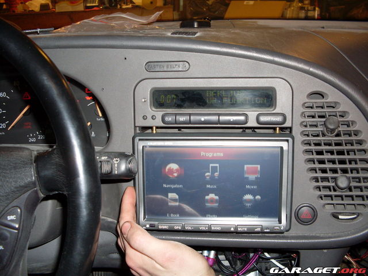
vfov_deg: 37.7
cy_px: 138
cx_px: 184
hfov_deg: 49.0
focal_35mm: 38
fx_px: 404
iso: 100
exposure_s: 1/45
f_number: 2.8
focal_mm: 6.3
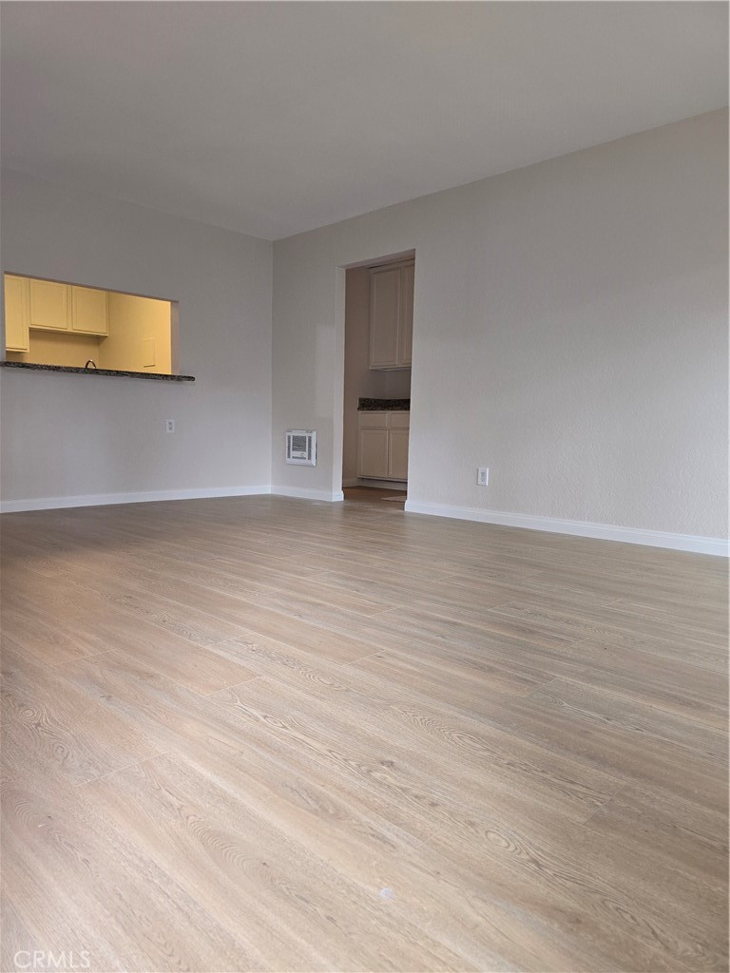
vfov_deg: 73.9
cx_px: 365
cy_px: 486
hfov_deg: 58.9
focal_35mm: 23
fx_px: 647
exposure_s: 1/24
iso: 160
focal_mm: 6.3
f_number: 1.7
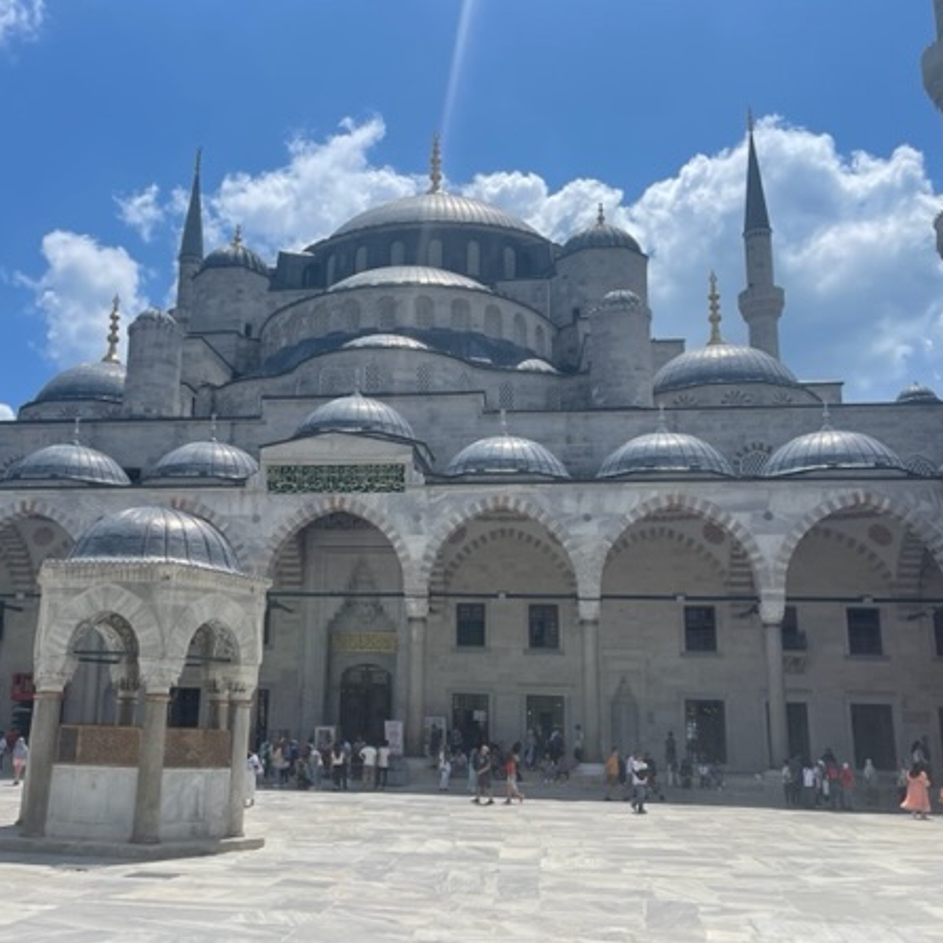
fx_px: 1017
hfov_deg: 49.5
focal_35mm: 33
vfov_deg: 49.7
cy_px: 486
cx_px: 383
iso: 32
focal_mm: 5.1
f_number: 1.6
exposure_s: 1/6250
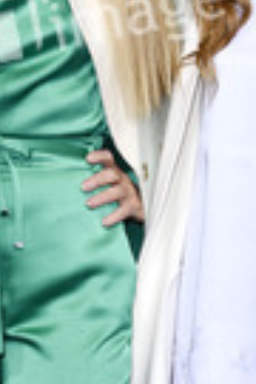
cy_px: 145
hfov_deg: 7.2
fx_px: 2048
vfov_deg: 10.7
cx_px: 162
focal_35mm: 192
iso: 800
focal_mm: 65
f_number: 5.6
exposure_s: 1/250
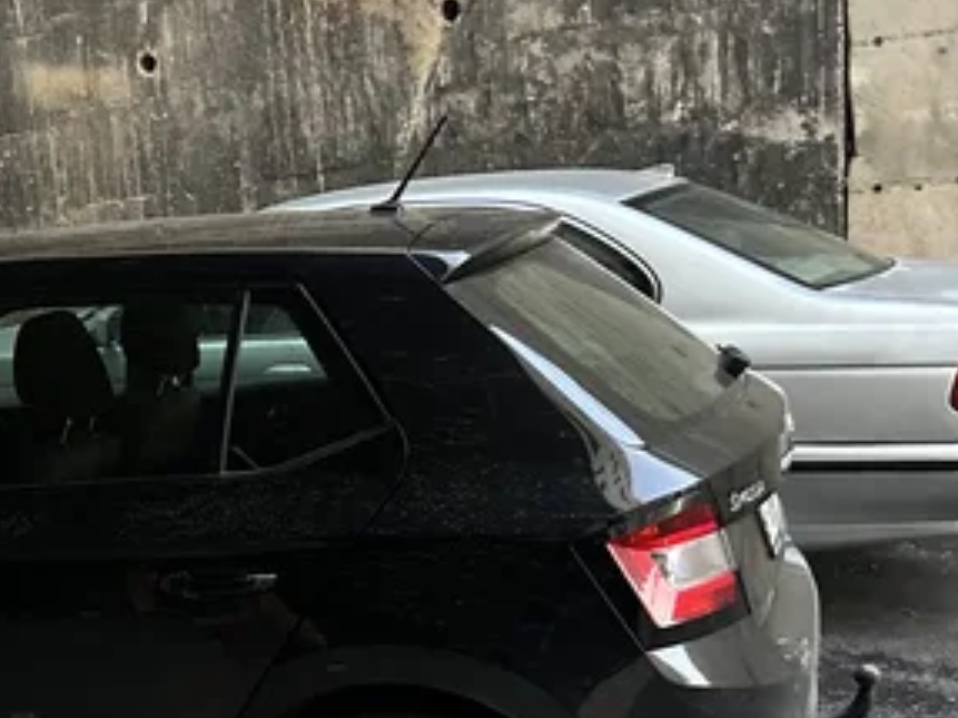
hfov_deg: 31.4
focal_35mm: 58
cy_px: 591
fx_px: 1604
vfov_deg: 24.7
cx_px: 60
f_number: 1.5
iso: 500
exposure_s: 1/25
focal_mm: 5.7
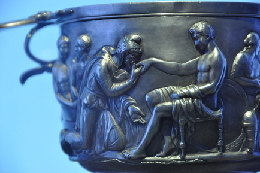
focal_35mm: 304
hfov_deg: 6.8
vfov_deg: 4.5
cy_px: 87
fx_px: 2195
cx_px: 131
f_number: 5.6
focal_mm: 200
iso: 3200
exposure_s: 1/100
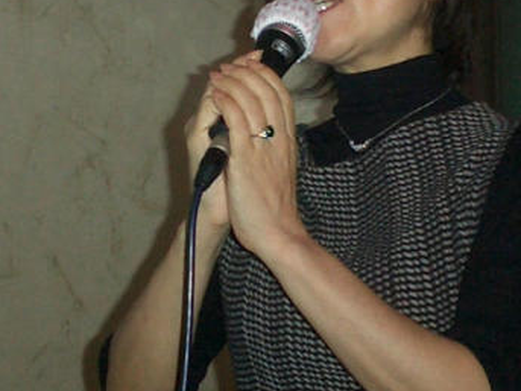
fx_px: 1625
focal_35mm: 108
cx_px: 284
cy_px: 99
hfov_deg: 18.2
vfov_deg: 13.7
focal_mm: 5.6
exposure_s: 1/40
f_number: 3.5
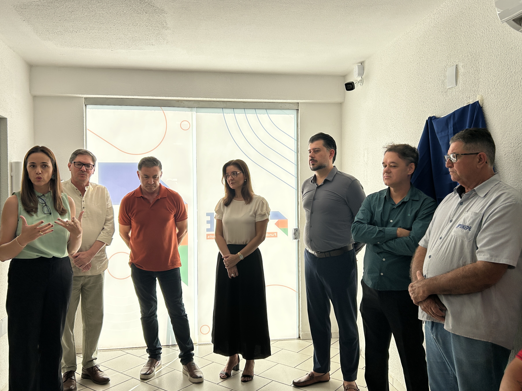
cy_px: 198
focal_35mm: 29
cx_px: 247
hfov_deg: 61.6
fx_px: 437
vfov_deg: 48.2
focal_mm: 5.7
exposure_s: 1/621
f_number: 1.5
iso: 50
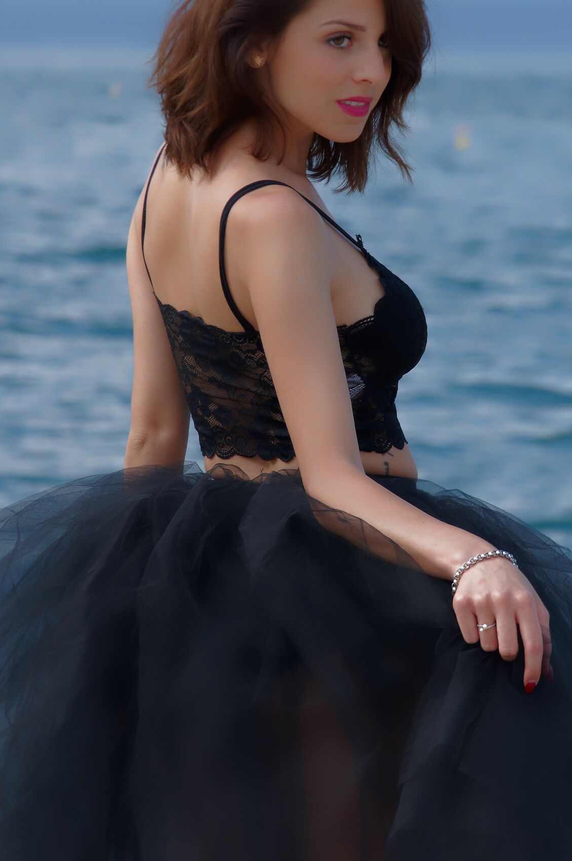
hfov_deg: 4.8
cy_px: 284
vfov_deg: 7.2
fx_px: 6804
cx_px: 360
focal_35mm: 285
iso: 400
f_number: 8
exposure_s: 1/180
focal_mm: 135
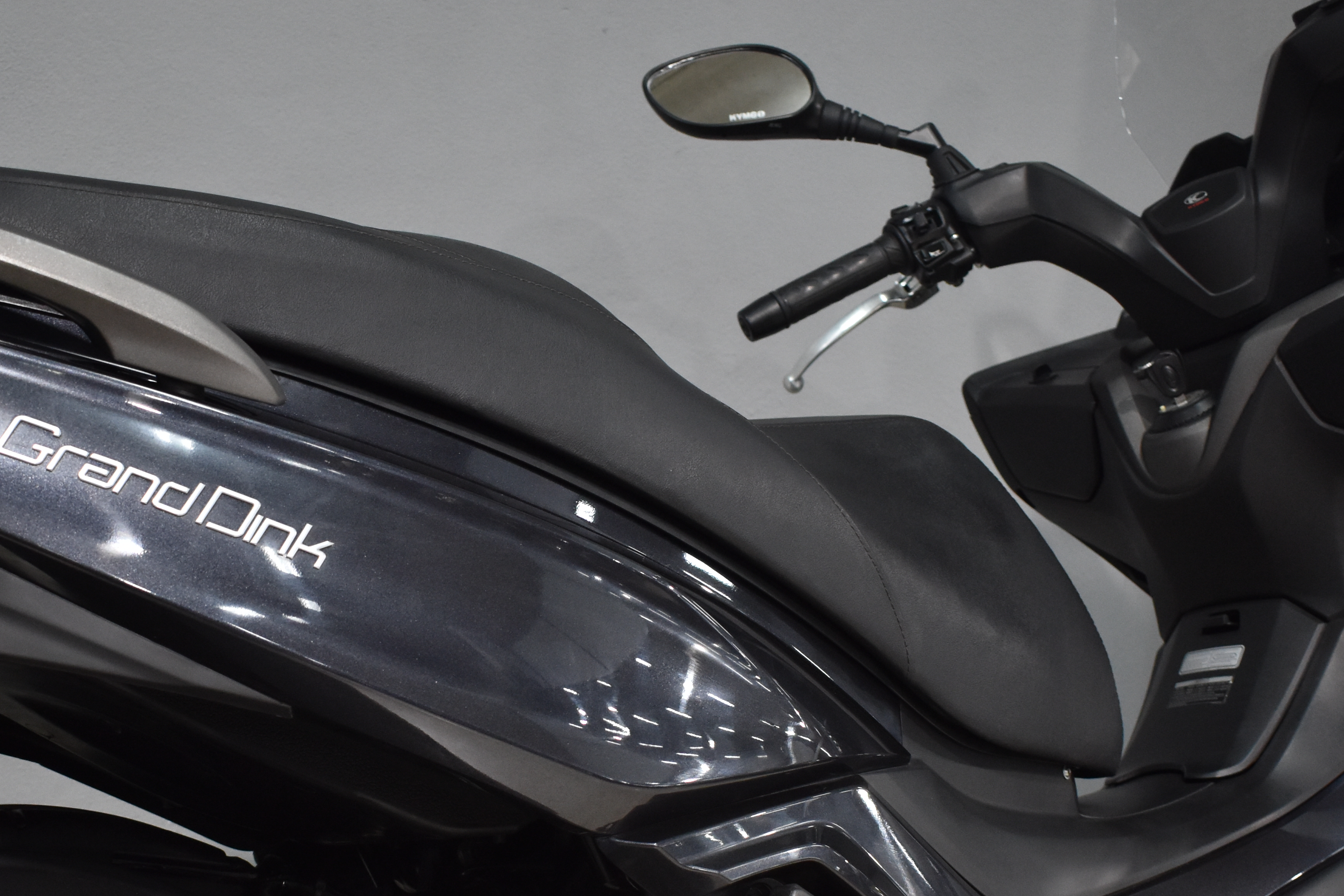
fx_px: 2128
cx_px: 557
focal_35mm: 57
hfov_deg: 35.0
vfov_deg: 23.4
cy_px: 727
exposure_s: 1/60
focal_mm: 22
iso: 800
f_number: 3.8
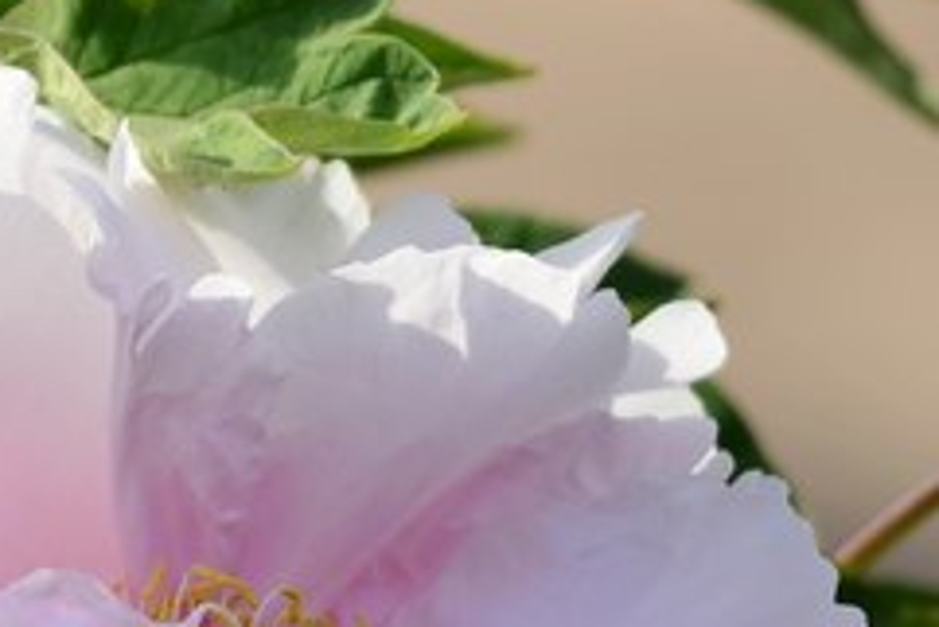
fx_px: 24924
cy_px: 528
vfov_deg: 1.4
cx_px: 4
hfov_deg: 2.2
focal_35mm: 955
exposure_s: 1/1250
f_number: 2.8
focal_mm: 150
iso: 100
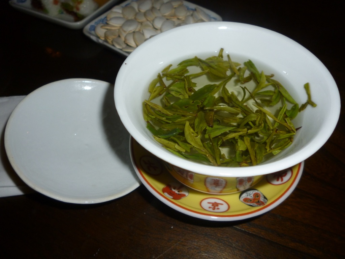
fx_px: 279
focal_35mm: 28
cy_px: 130
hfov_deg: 63.4
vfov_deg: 49.7
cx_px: 172
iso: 125
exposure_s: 1/60
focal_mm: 5
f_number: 3.1
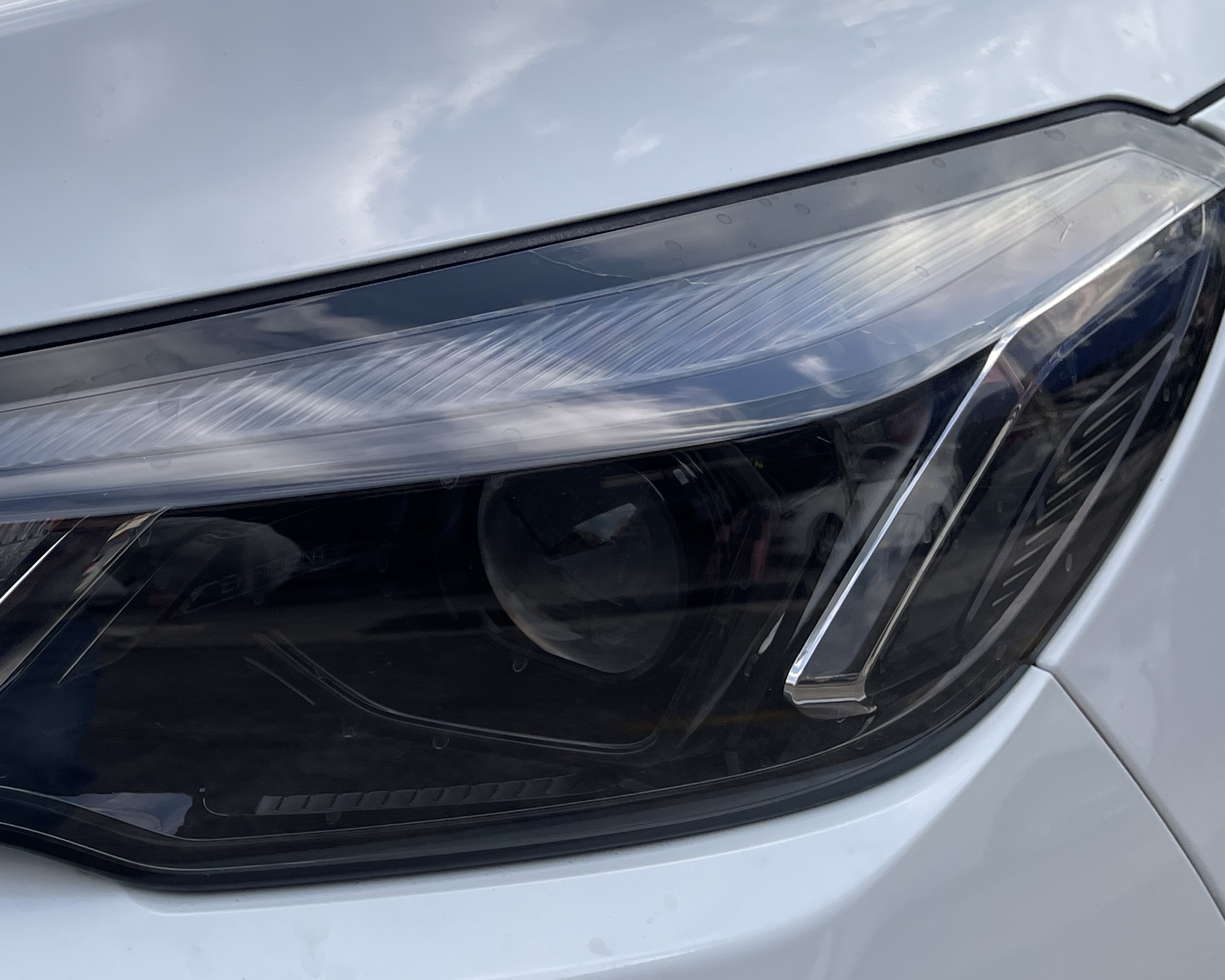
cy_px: 591
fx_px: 1922
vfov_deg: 28.5
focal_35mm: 53
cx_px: 88
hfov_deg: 33.2
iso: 32
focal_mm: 5.1
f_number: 1.6
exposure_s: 1/722
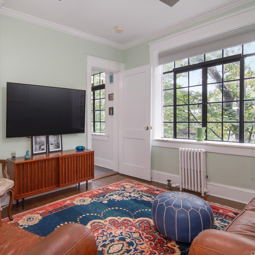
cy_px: 127
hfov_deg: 69.2
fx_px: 180
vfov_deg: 70.5
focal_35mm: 22
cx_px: 93
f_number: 8
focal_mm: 11
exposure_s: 1/30
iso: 640
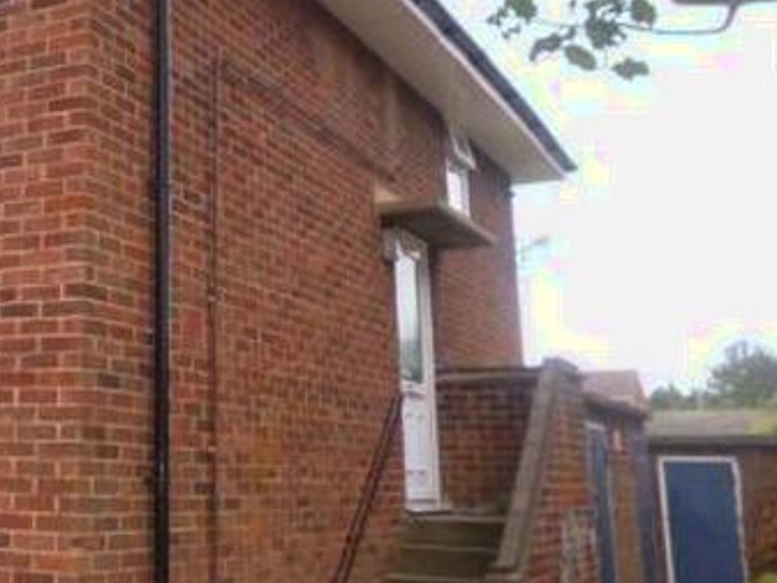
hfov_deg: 35.3
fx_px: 1122
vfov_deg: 28.6
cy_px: 135
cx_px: 37
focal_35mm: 50
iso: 100
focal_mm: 4.3
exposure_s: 1/200
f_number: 2.5
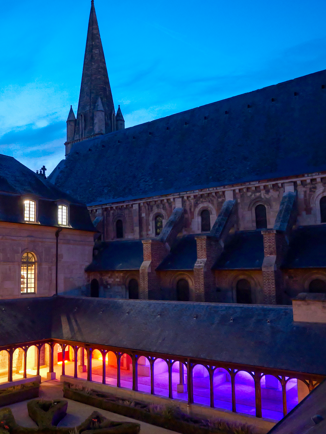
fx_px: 402
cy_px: 217
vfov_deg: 56.8
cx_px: 85
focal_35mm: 32
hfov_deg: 42.9
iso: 3200
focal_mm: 12
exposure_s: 1/20
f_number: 2.8
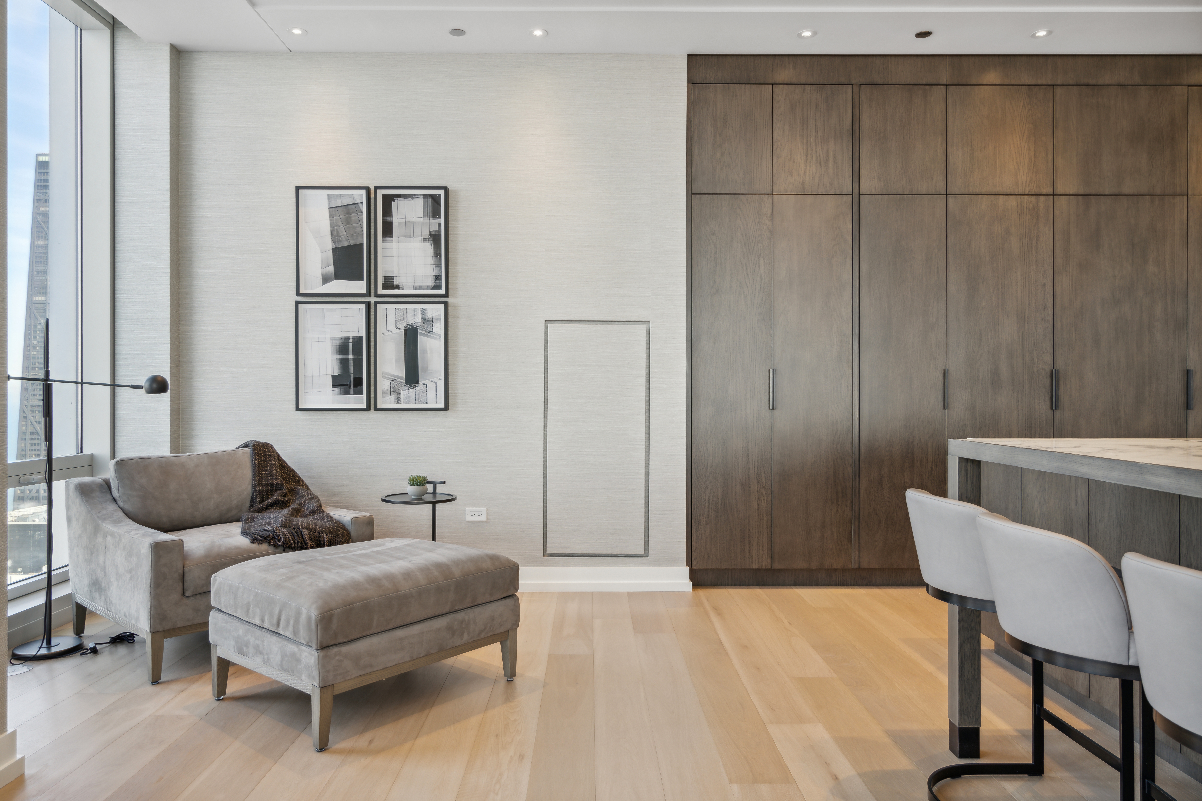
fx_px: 801
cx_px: 601
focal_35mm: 24
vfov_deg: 53.1
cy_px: 400
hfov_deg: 73.7
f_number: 8
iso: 200
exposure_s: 1/5
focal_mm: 24
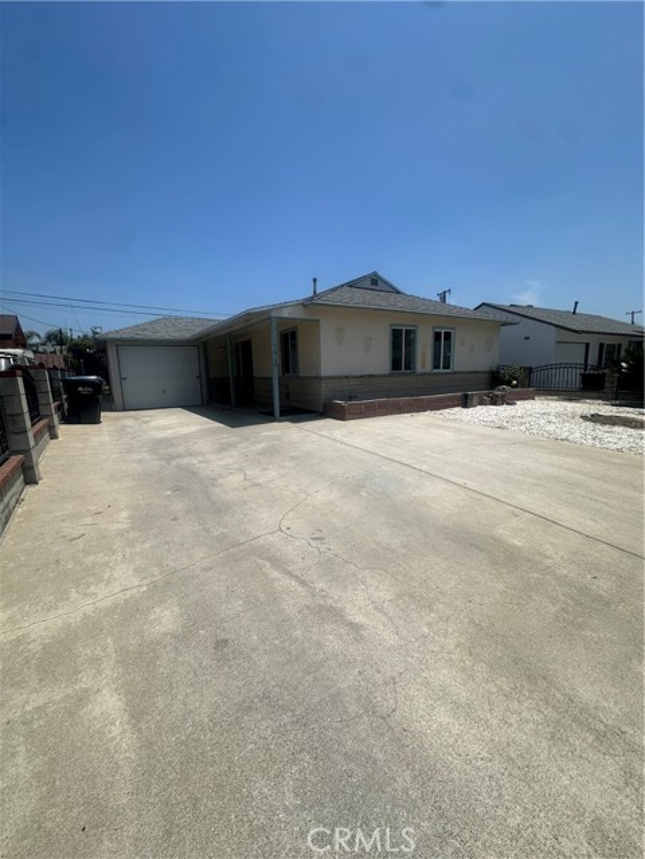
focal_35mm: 14
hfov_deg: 85.7
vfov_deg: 102.1
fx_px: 348
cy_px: 430
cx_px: 322
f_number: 2.2
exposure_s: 1/4292
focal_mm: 2.22
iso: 50
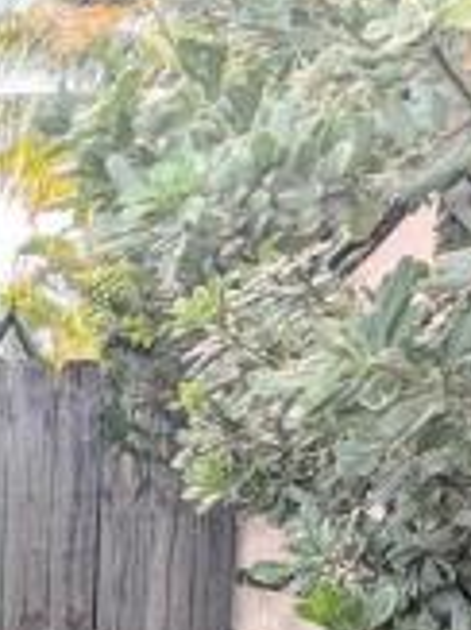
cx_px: -407
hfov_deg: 12.6
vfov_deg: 17.0
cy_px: 904
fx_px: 1926
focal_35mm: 106
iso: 15
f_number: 1.68
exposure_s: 1/230
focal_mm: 6.9
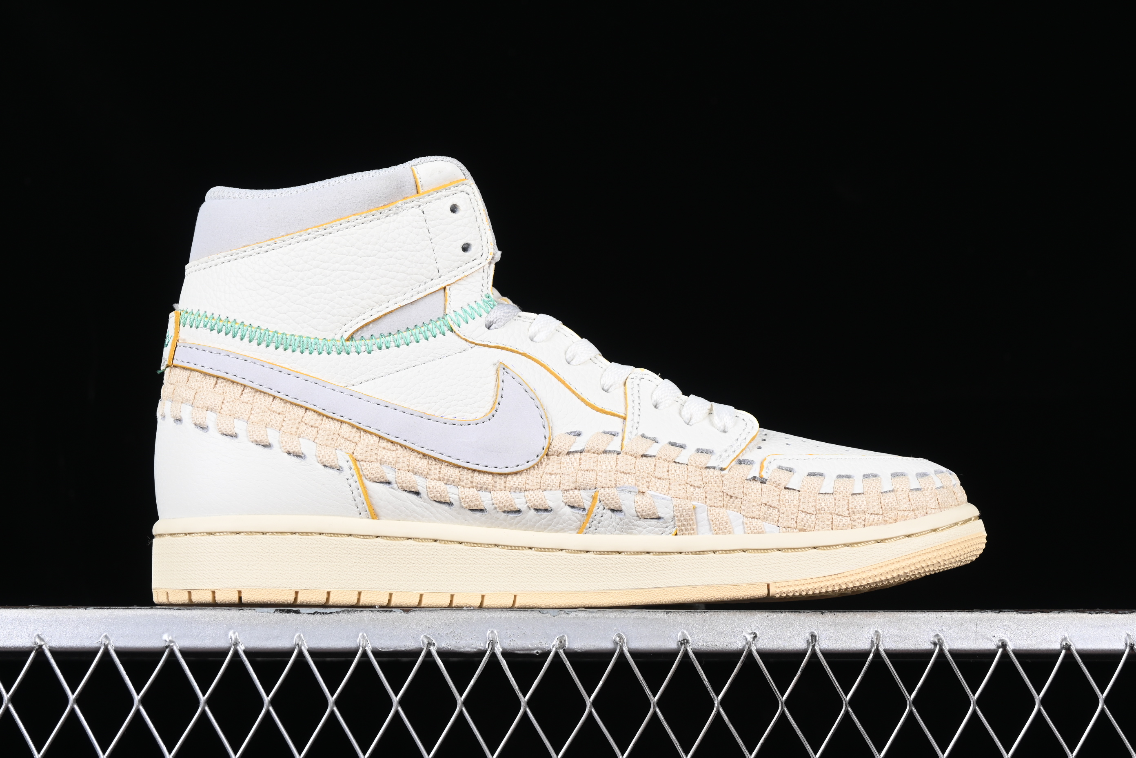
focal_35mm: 75
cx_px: 568
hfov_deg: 27.0
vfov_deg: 18.2
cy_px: 379
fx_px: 2366
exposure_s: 1/80
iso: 160
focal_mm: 50
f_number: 8
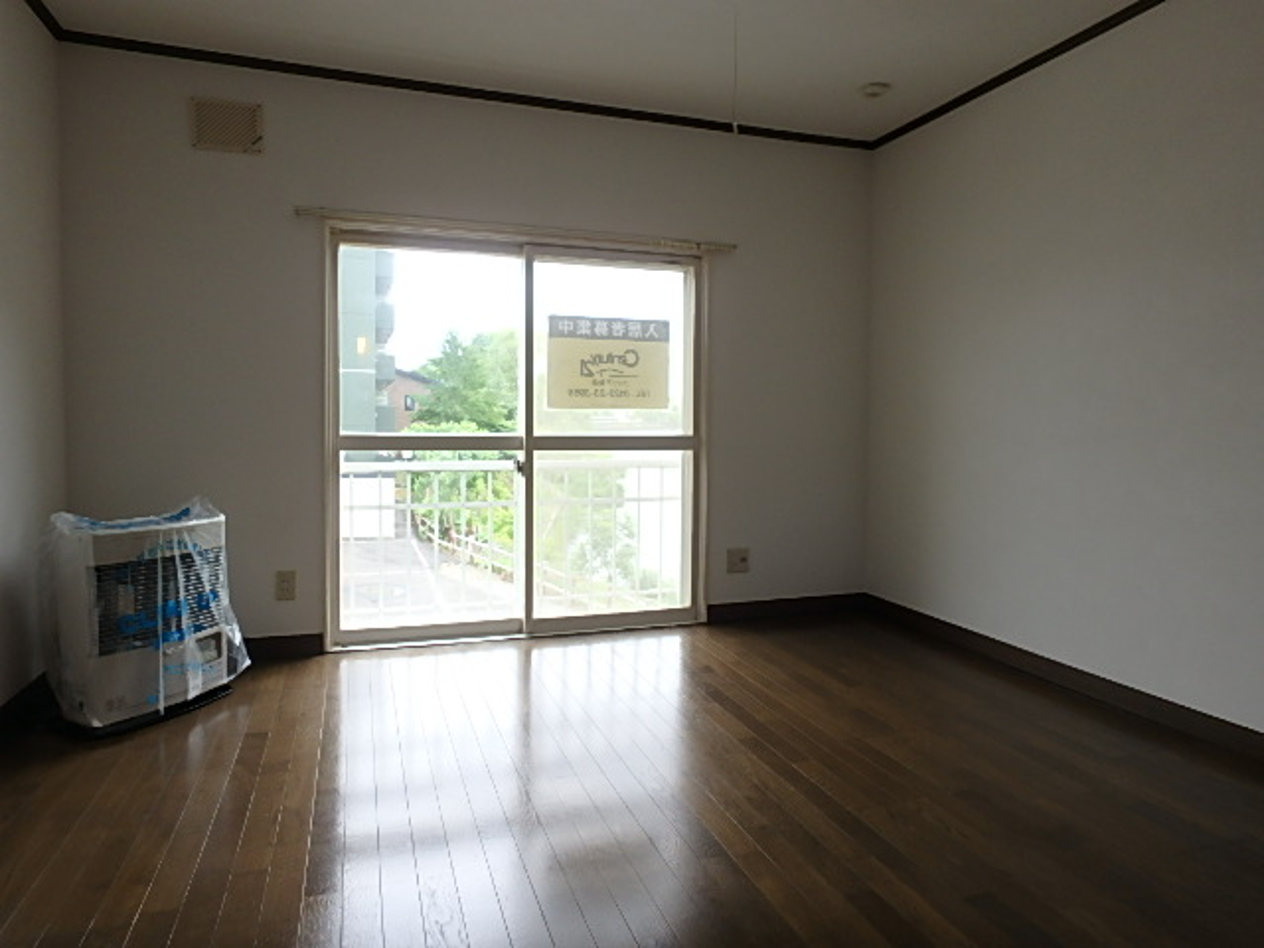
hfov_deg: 79.0
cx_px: 632
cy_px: 474
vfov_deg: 63.4
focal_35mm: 21
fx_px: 767
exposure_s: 1/80
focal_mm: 3.7
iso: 125
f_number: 3.5
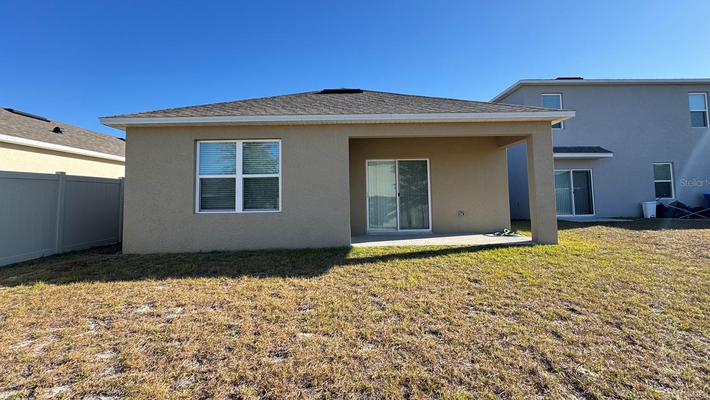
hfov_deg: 99.4
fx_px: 301
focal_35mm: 16
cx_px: 352
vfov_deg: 67.0
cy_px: 182
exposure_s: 1/561
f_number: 2.2
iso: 40
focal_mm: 2.22
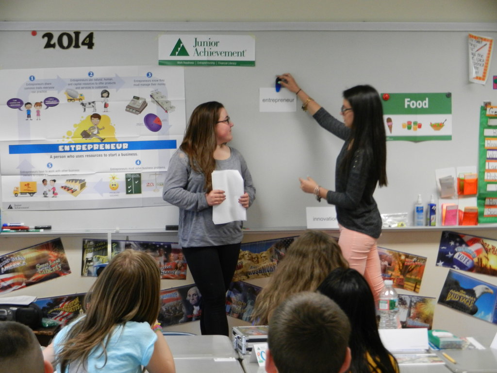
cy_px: 186
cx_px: 248
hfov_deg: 21.5
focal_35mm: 91
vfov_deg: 16.2
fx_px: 1307
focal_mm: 16.3
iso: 400
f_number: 4.9
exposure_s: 1/20
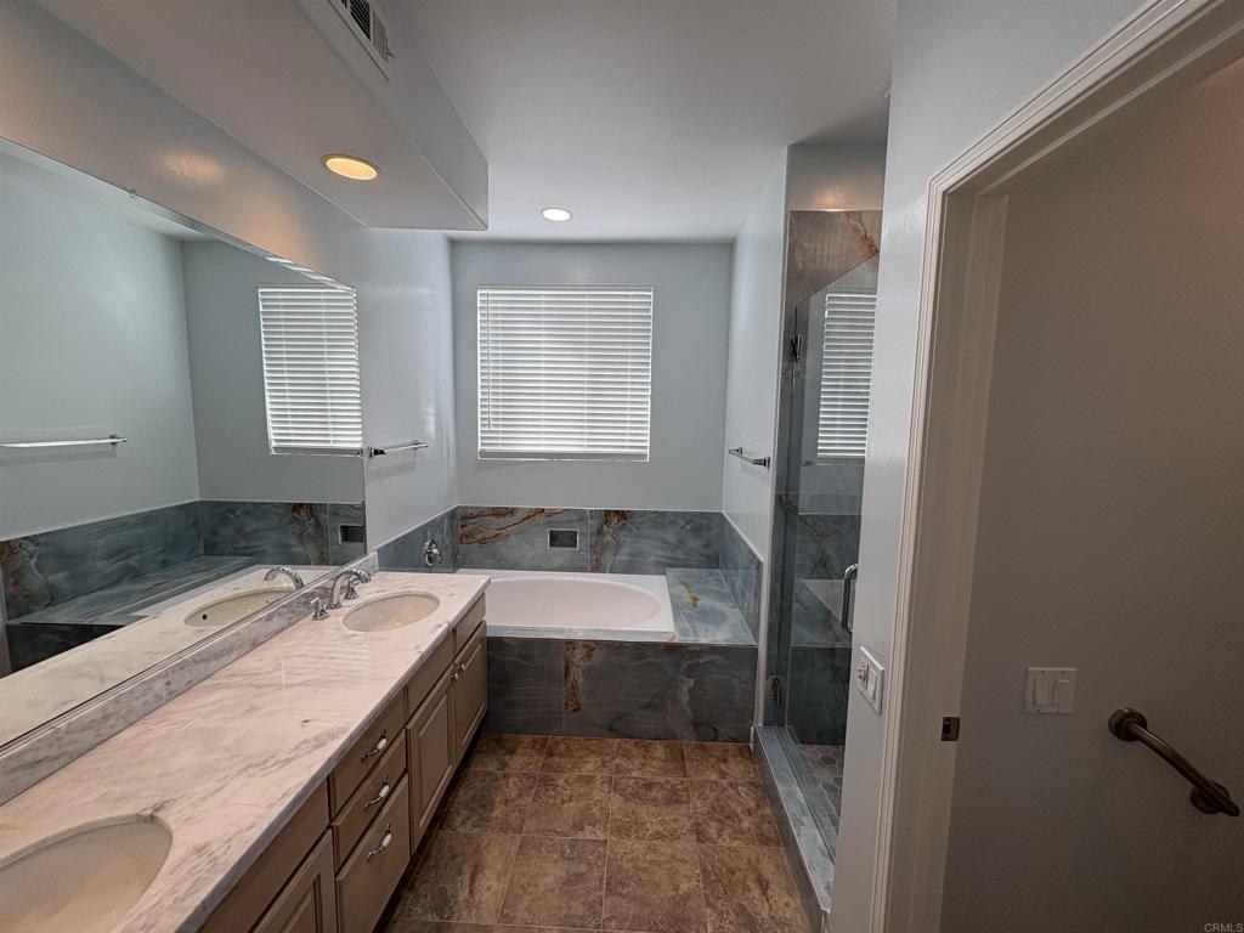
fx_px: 503
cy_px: 466
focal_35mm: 14
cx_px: 622
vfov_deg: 85.7
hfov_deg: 102.1
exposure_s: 1/120
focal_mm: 2.22
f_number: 2.2
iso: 64
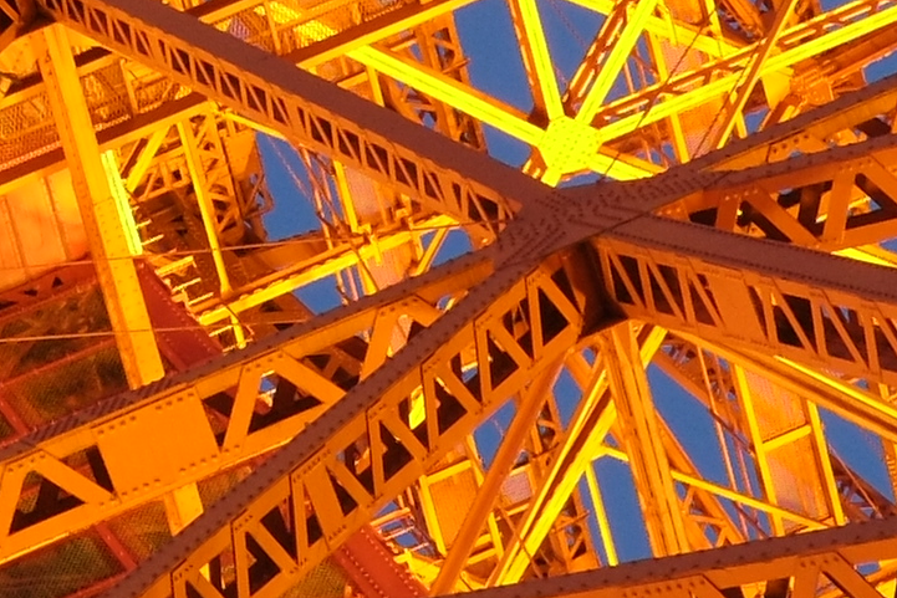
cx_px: -486
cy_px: -916
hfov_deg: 5.7
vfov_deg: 3.8
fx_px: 8971
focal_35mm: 360
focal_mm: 35
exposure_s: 1/3.1
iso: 800
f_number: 11
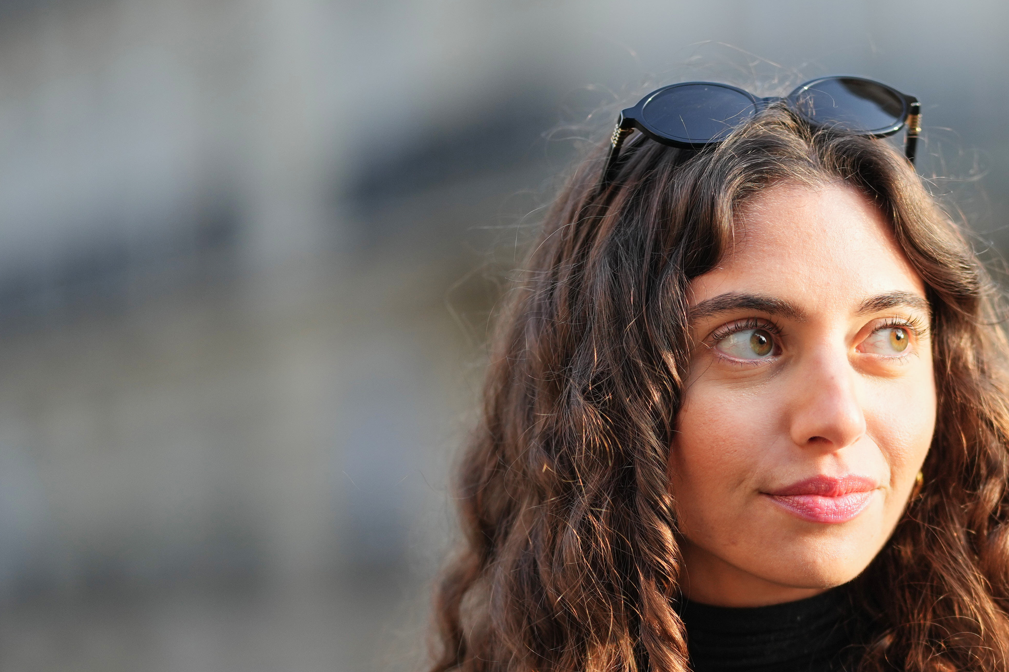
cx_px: 816
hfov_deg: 10.9
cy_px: 540
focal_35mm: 188
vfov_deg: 7.3
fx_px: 5269
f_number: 1.4
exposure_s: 1/1000
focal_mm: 85
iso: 250
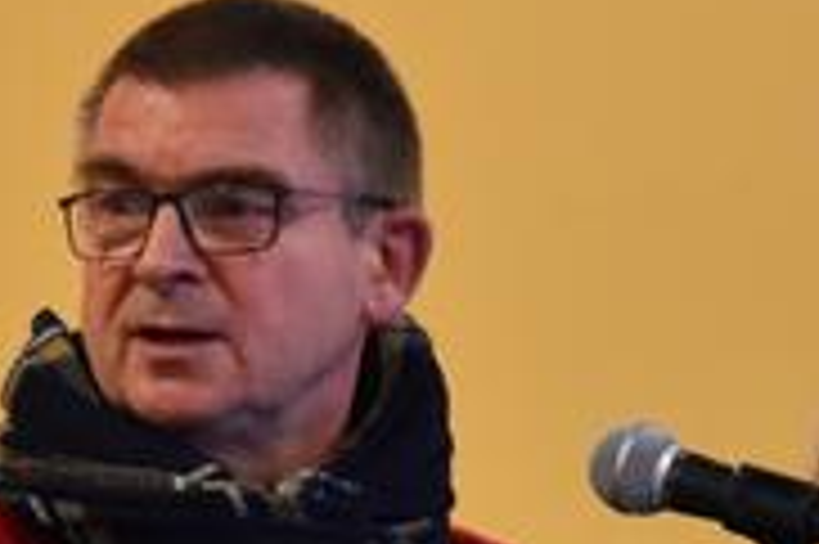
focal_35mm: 520
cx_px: 382
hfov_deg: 4.0
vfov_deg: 2.6
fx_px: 11819
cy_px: 632
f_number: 5.3
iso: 1400
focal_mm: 90
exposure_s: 1/60
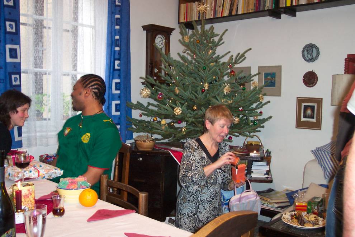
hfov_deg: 50.7
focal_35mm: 38
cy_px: 118
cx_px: 178
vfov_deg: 35.1
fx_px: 375
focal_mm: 8
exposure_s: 1/30
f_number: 2.8
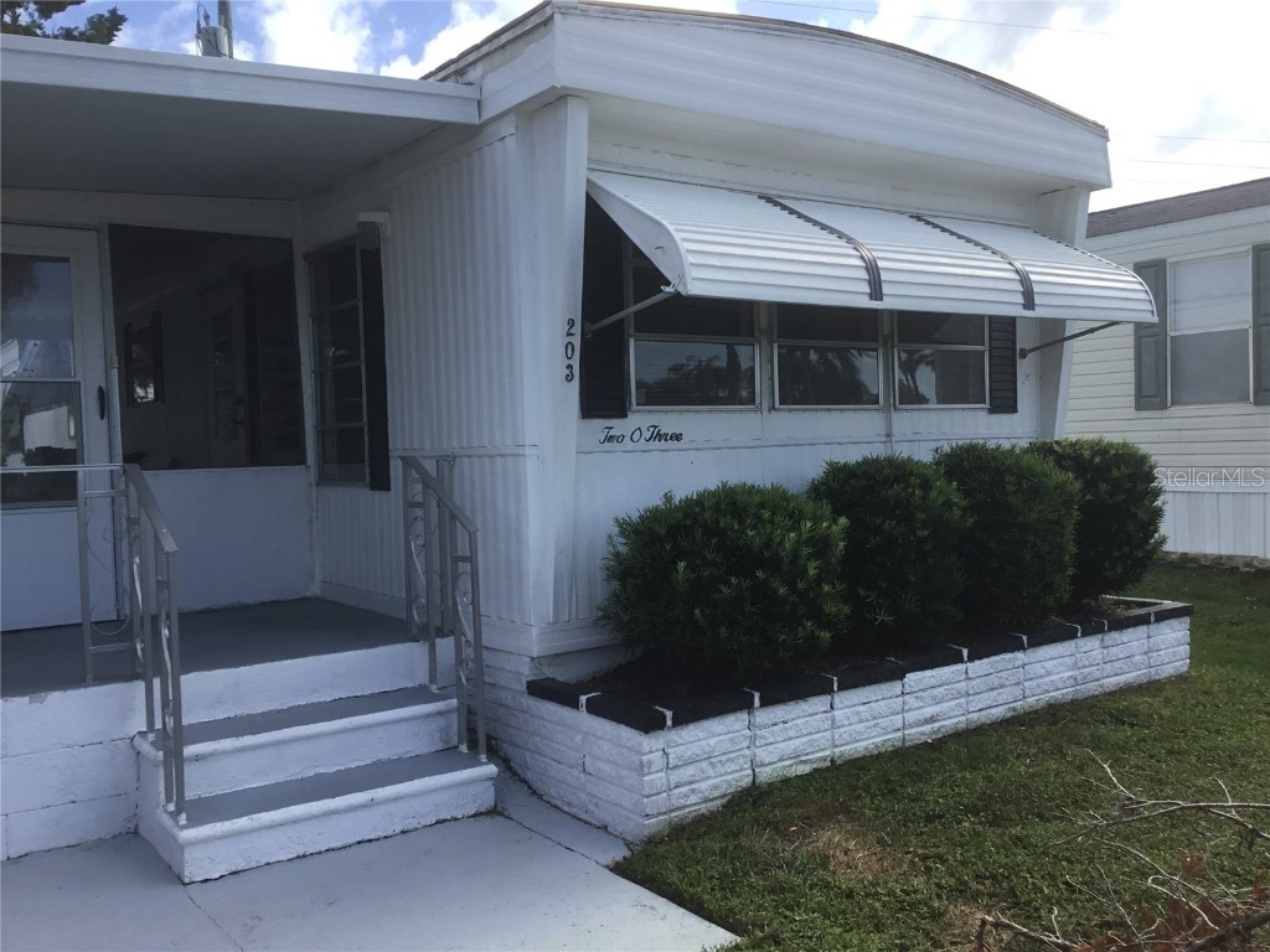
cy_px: 476
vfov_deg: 45.4
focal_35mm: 31
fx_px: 1137
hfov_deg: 58.4
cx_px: 635
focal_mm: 3.3
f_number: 2.4
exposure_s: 1/791
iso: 25
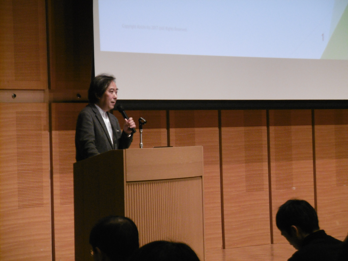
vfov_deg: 9.3
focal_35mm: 160
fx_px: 1609
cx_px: 174
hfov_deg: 12.3
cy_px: 130
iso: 400
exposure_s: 1/30
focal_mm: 28.6
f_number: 5.4
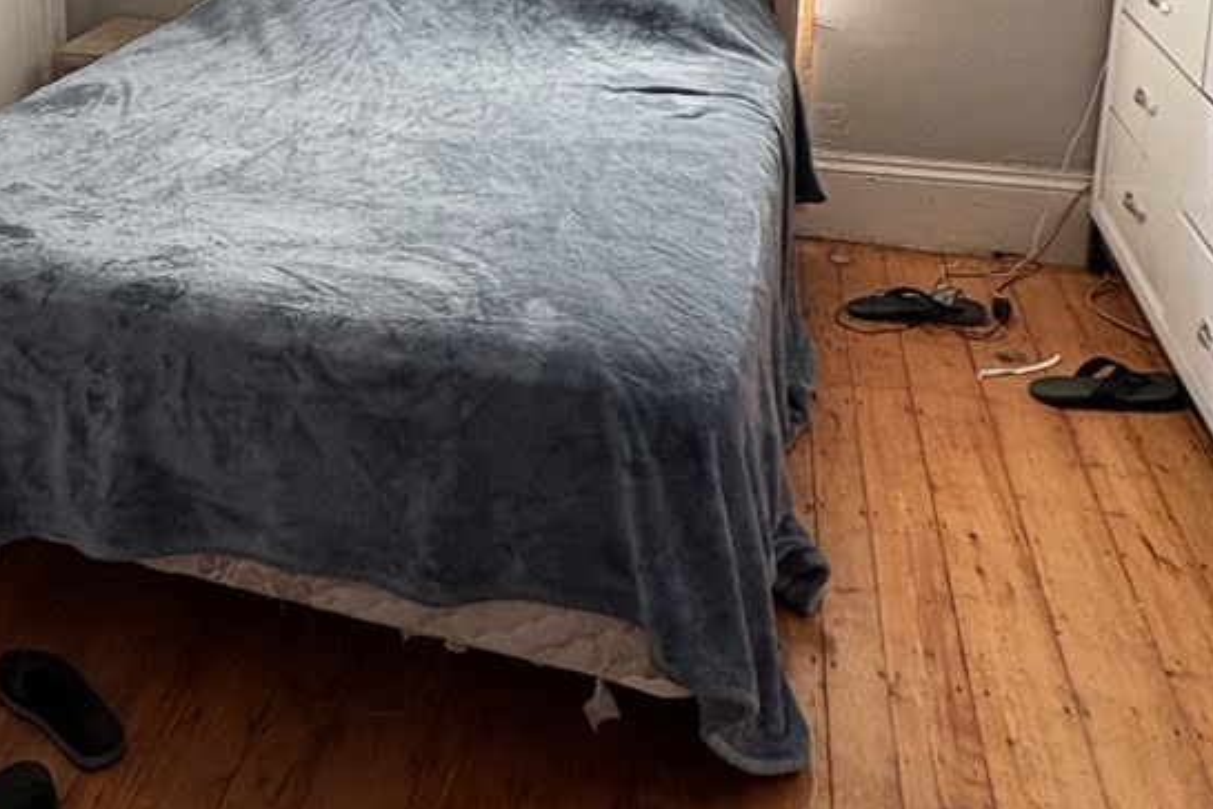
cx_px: 227
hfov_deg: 44.8
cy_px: 31
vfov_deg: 30.7
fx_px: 1381
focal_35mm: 41
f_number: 2.2
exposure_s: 1/66
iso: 250
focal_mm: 2.22
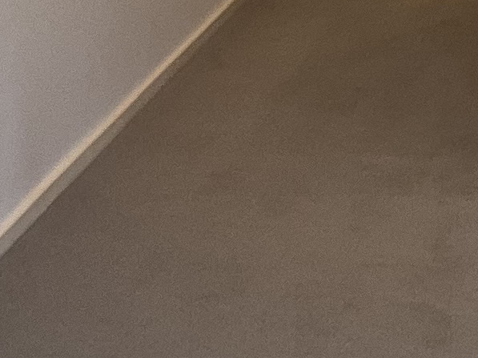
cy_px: -306
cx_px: 679
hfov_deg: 9.8
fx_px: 2705
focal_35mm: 196
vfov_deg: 7.3
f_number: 1.8
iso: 40
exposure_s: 1/50
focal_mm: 3
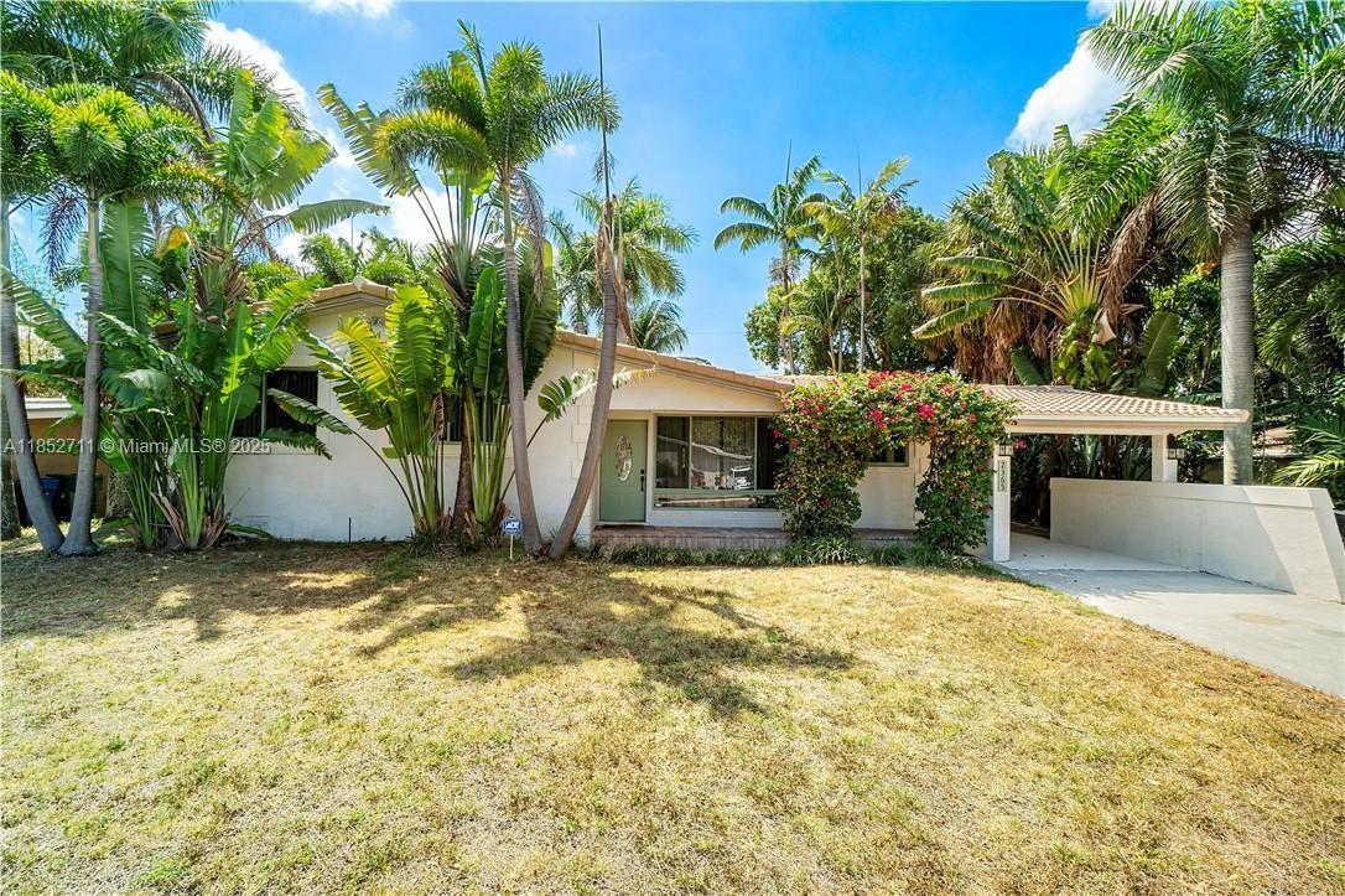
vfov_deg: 77.3
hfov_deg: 100.4
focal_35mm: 15
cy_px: 448
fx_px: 560
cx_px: 672
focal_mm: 10
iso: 100
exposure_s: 1/125
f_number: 11
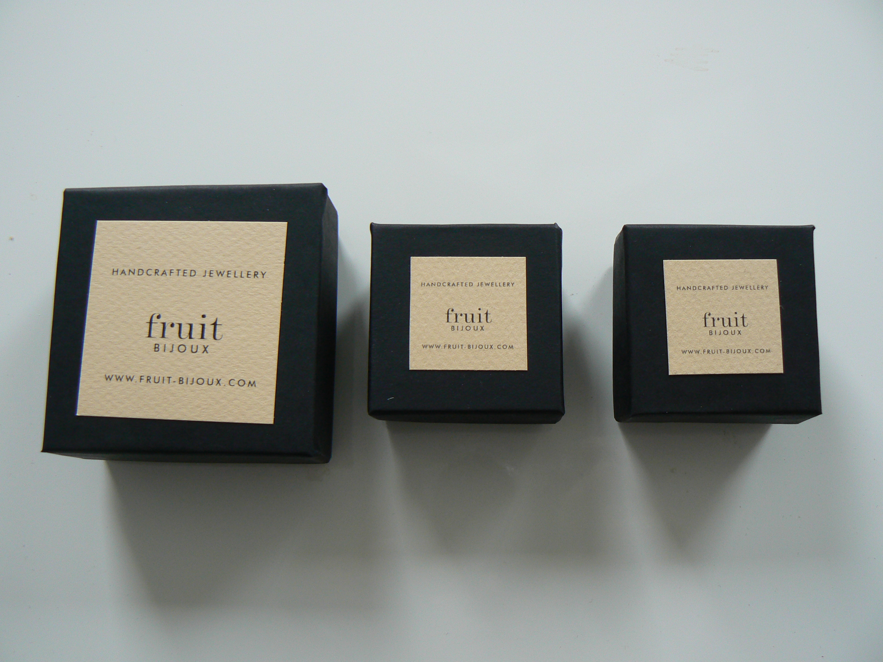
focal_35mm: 36
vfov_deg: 39.7
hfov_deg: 51.4
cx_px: 442
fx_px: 918
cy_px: 331
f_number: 2.8
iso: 100
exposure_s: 1/30
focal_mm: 6
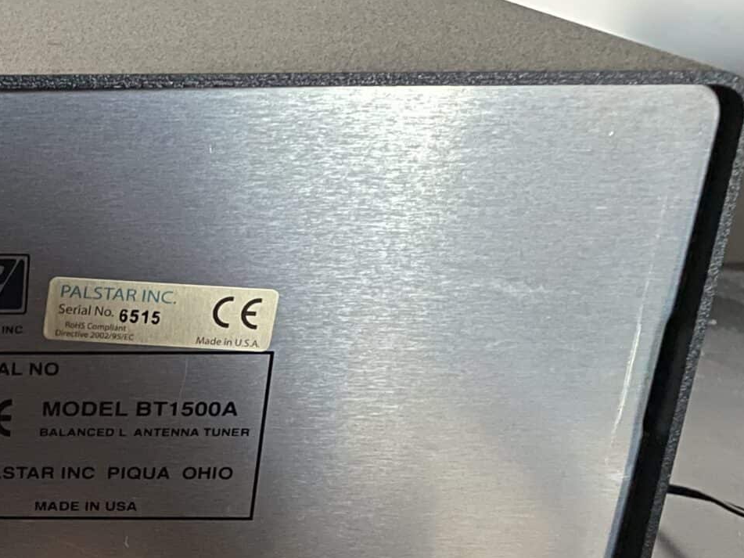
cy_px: 473
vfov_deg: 20.7
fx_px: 1504
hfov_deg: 24.8
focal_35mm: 70
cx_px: -178
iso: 1000
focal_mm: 4.2
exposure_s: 1/25
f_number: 1.6
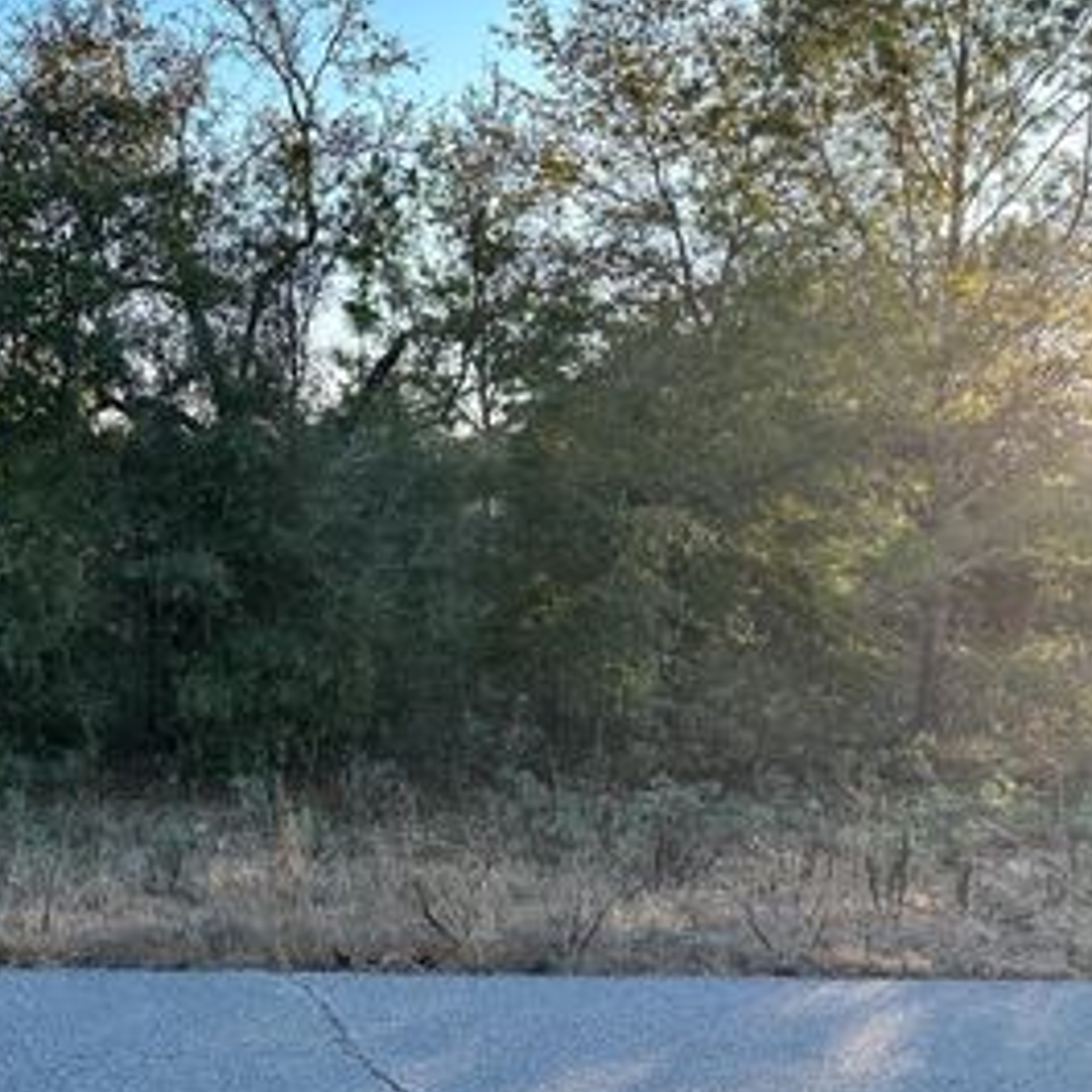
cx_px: 120
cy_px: 501
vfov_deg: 41.8
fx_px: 1428
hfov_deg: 39.0
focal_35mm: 40
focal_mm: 6.86
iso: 80
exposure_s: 1/1144
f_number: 1.78
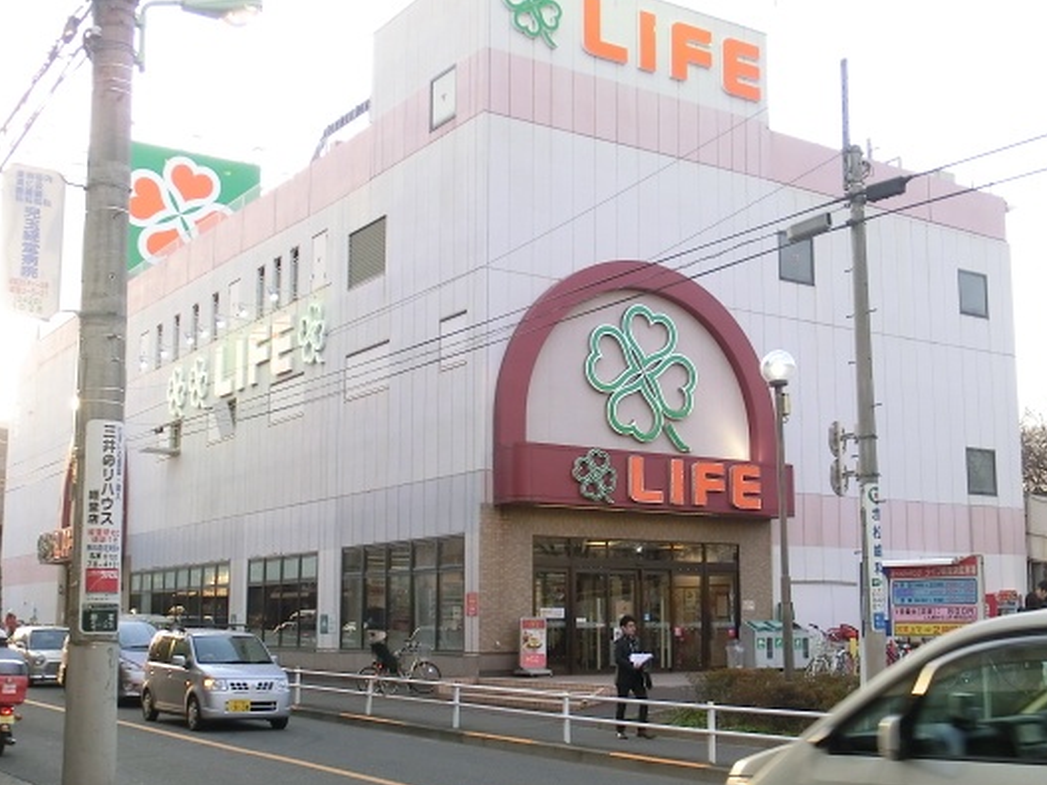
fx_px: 1542
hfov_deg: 37.5
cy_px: 429
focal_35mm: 51
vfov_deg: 28.5
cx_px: 564
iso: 125
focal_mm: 7.38
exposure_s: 1/160
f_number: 4
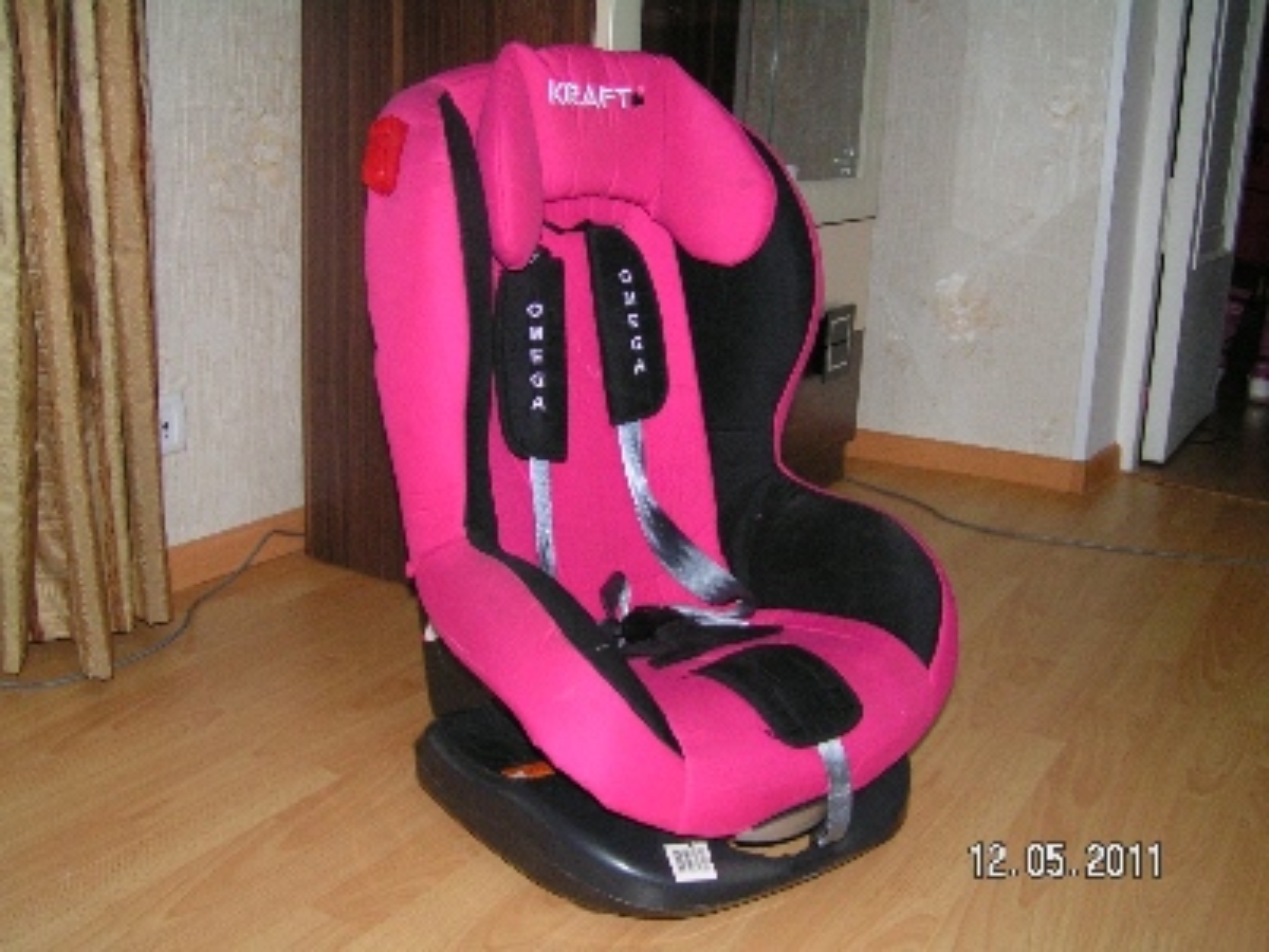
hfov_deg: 49.0
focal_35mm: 38
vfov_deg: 37.7
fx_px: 1393
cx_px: 634
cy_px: 476
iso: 200
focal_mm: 5.8
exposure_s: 1/40
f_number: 2.8
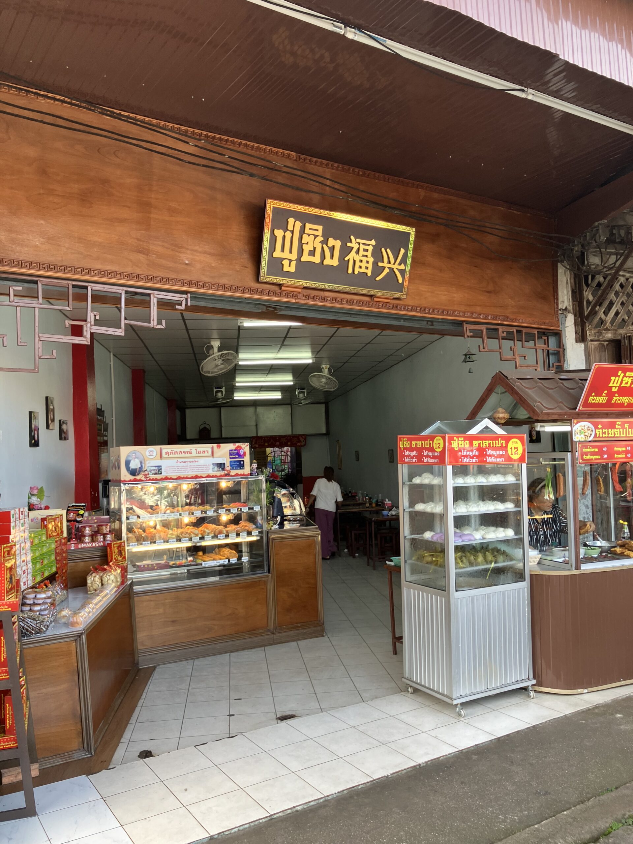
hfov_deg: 49.7
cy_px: 422
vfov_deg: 63.4
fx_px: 683
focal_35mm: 28
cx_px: 316
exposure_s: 1/100
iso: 40
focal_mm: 3.99
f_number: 1.8
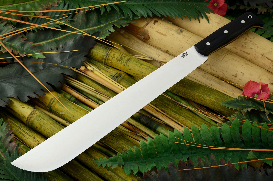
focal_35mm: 90
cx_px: 136
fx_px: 681
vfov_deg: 15.1
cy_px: 90
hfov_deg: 22.7
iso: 250
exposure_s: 2
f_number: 13
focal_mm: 60
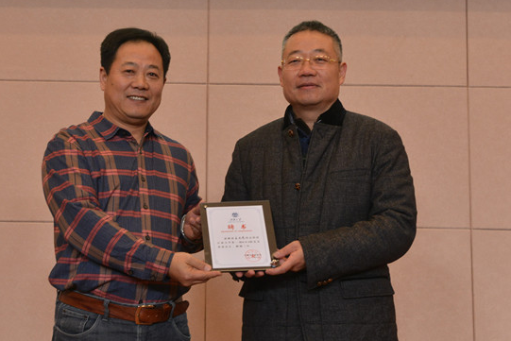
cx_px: 234
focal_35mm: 61
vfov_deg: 22.3
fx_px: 866
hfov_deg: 32.9
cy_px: 195
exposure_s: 1/80
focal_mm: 50
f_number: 6.3
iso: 1250
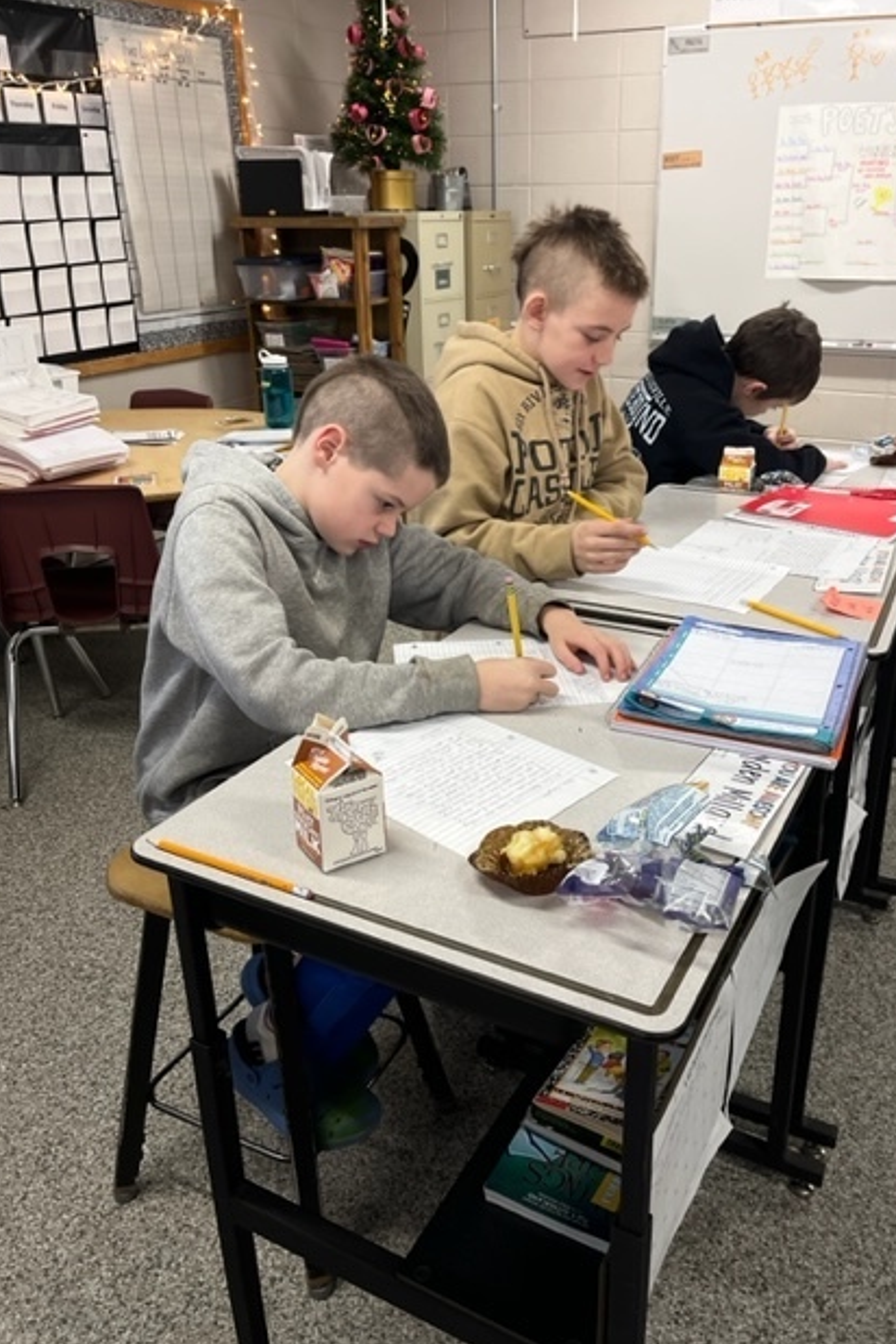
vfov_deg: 65.5
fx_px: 1045
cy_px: 657
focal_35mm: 28
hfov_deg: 46.3
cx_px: 511
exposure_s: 1/120
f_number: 1.6
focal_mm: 5.1
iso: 125
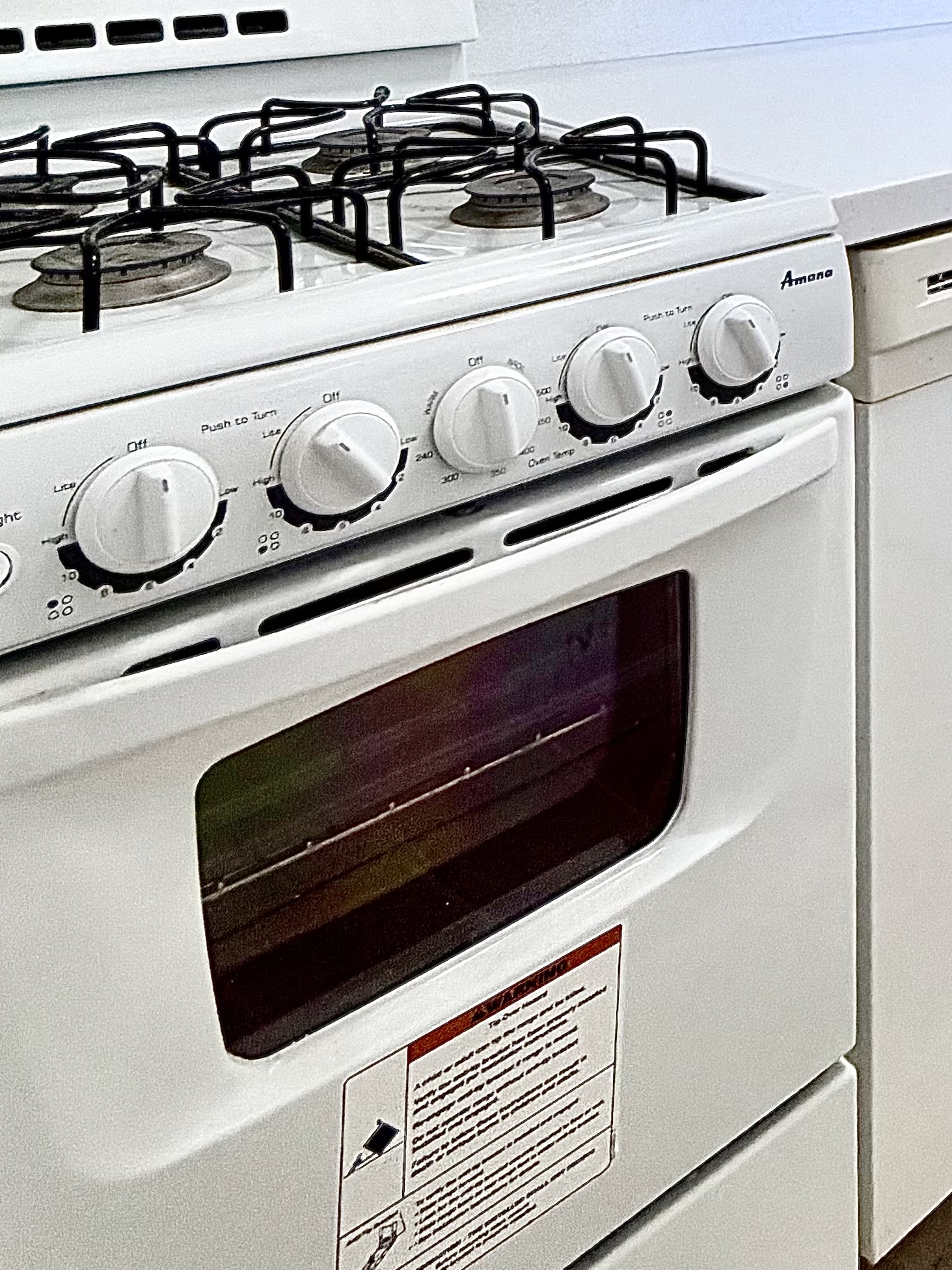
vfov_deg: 39.3
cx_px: 1239
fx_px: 1503
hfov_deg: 28.7
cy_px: -51
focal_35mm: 41
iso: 125
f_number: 2.2
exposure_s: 1/120
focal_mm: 2.22
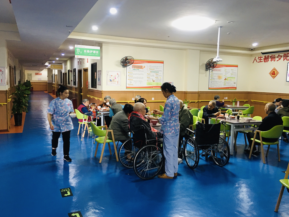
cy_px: 108
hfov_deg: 60.0
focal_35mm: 30
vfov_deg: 46.8
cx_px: 144
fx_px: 250
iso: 100
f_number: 2.2
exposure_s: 1/10
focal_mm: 4.15
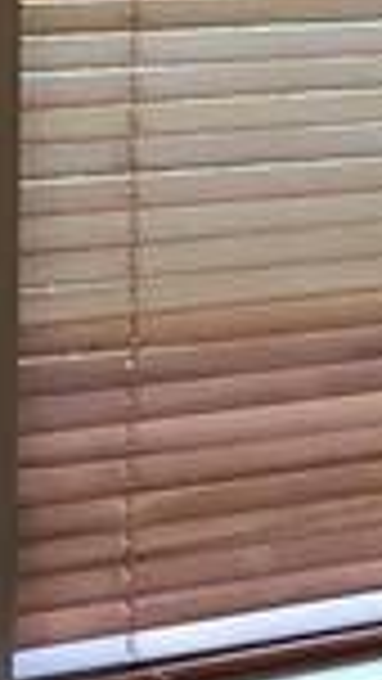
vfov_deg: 10.3
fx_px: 3725
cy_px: 0
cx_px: 917
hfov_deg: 5.7
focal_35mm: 207
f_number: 1.8
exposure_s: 1/15
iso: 64
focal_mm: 3.99
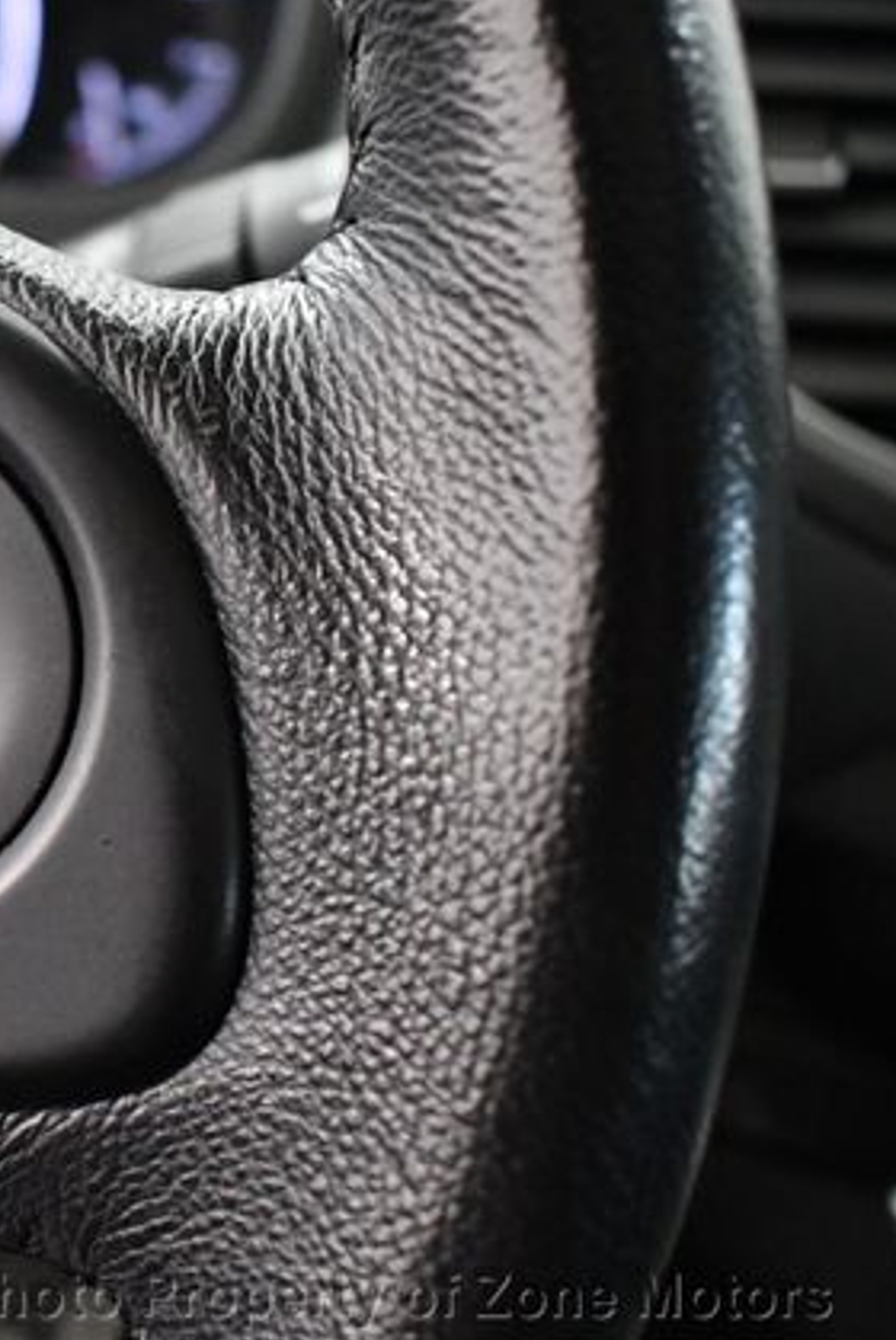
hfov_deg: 23.2
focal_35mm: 55
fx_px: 2050
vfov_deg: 36.2
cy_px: 672
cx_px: -86
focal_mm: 18
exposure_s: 1/80
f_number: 3.5
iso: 3200
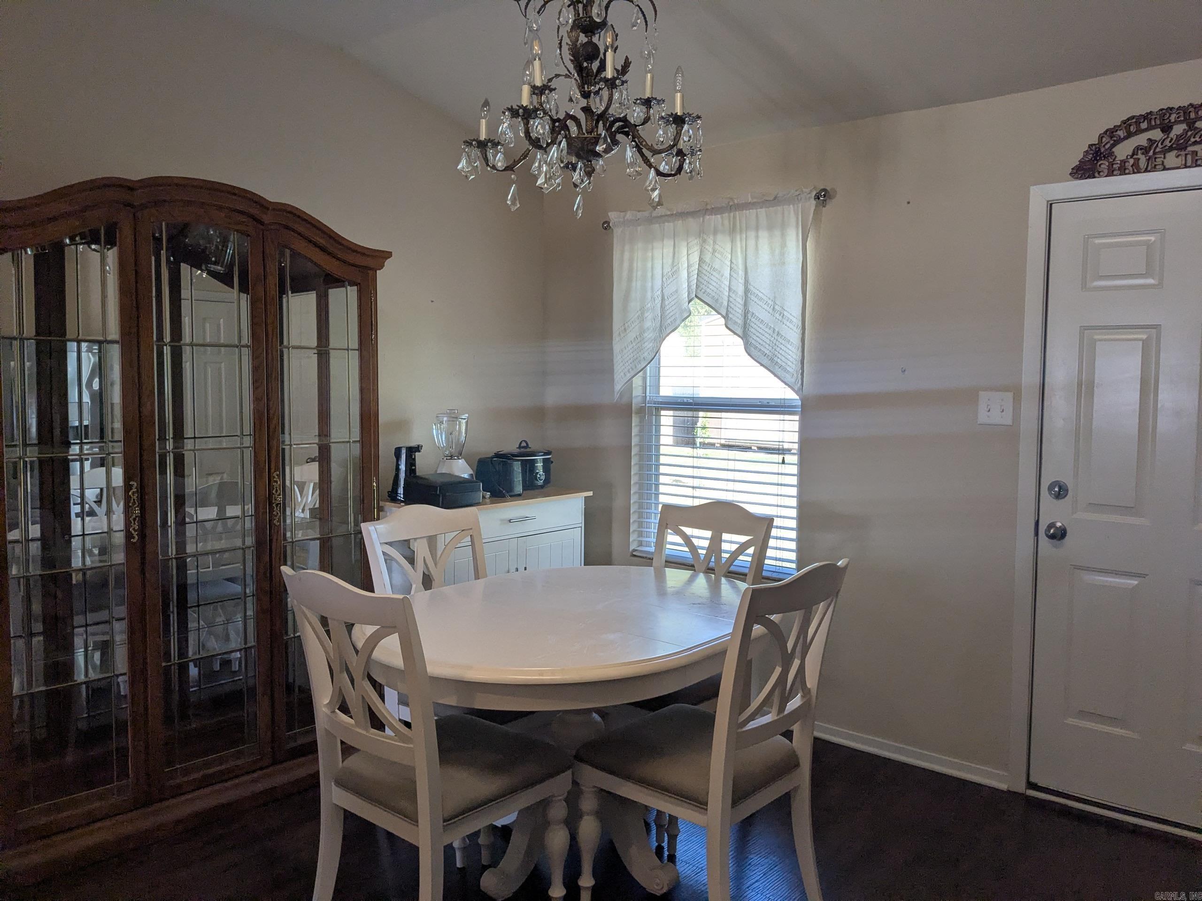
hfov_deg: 65.3
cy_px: 450
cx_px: 601
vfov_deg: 51.4
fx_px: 938
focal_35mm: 27
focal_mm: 4.38
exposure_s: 1/254
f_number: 1.73
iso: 74
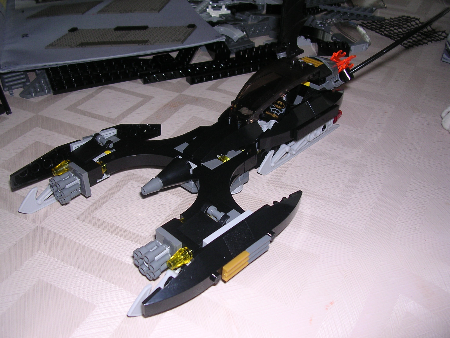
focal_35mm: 38
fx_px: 494
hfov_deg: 49.0
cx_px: 225
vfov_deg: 37.7
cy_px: 169
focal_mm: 5.8
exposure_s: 1/60.1
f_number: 2.8
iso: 100
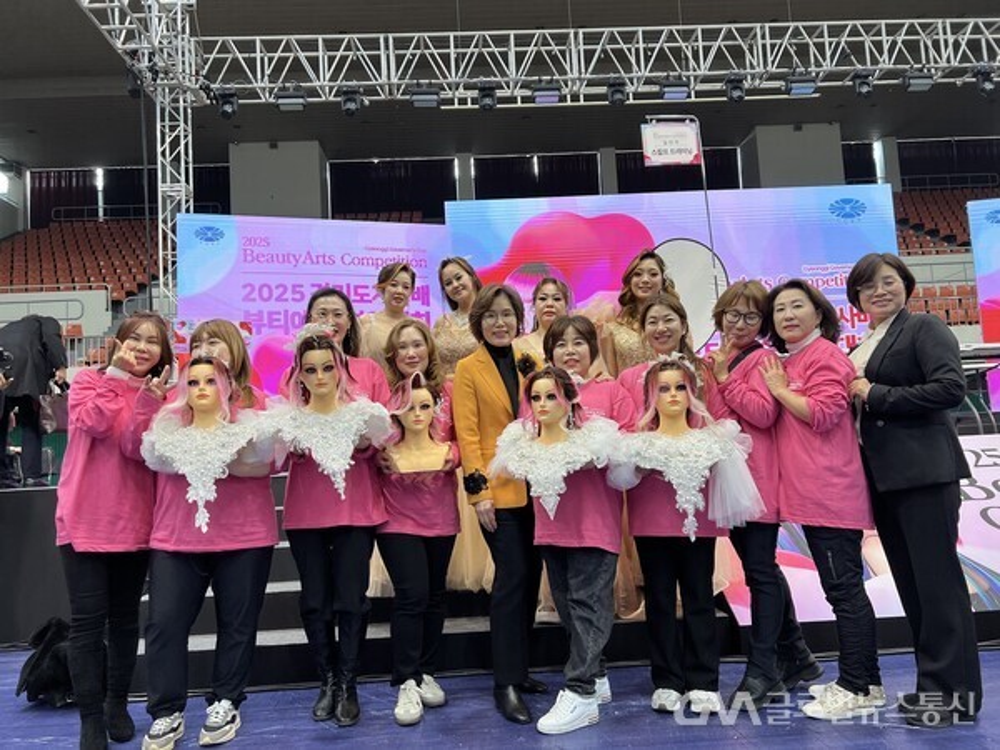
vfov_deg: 53.1
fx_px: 751
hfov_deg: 67.3
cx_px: 500
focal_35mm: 26
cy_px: 375
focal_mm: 5.7
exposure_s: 1/116
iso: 64
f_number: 1.5
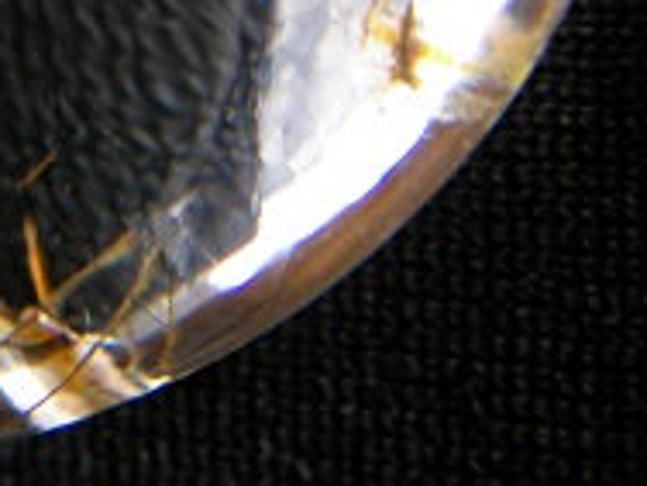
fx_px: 1813
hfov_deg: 19.5
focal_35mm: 97
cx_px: -45
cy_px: -128
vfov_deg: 14.7
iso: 50
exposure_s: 1/56
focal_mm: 6.3
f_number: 3.3
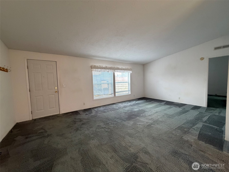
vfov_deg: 85.7
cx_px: 114
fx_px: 93
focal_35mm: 14
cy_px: 86
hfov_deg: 102.1
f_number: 2.2
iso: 400
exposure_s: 1/60
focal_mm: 2.22
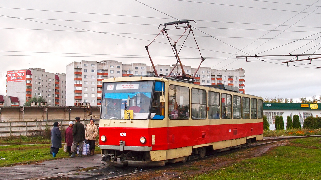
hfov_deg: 56.6
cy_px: 85
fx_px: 298
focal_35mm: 35
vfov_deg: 33.7
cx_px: 161
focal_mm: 6.87
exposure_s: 1/320
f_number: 3.2
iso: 100
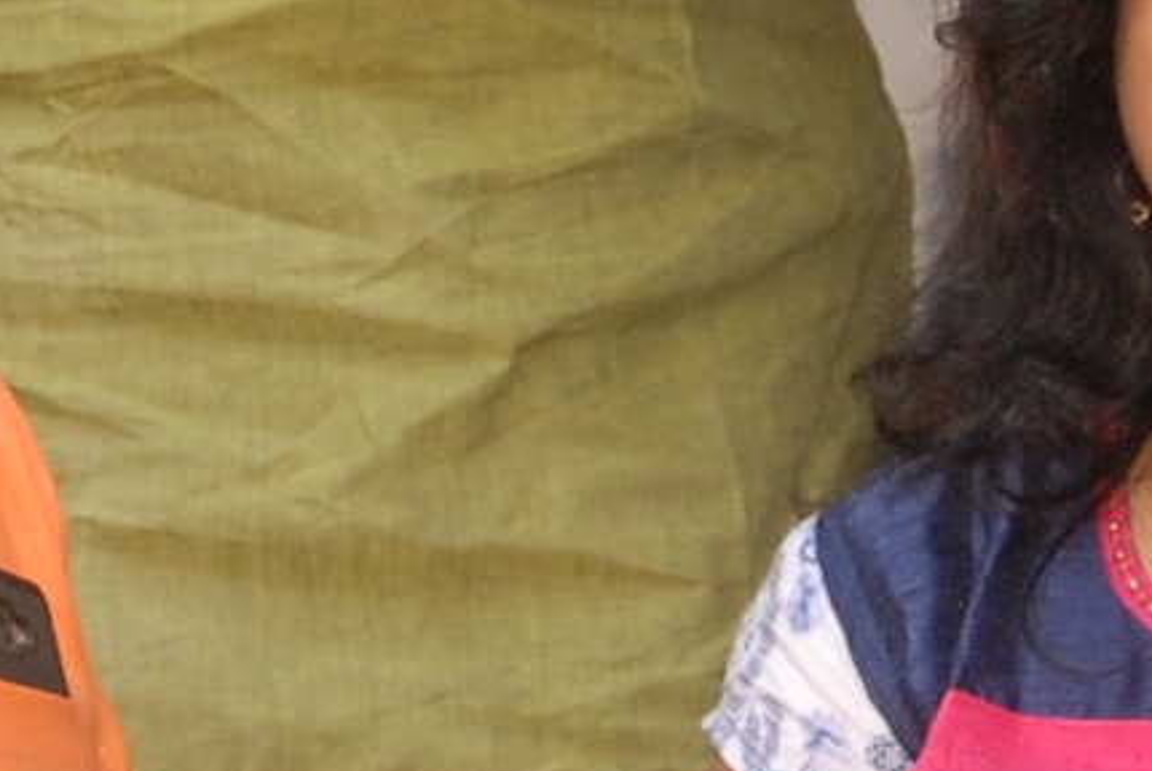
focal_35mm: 173
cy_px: -32
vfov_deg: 7.9
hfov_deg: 11.9
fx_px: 5544
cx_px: 630
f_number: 3.5
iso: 320
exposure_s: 1/200
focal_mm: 16
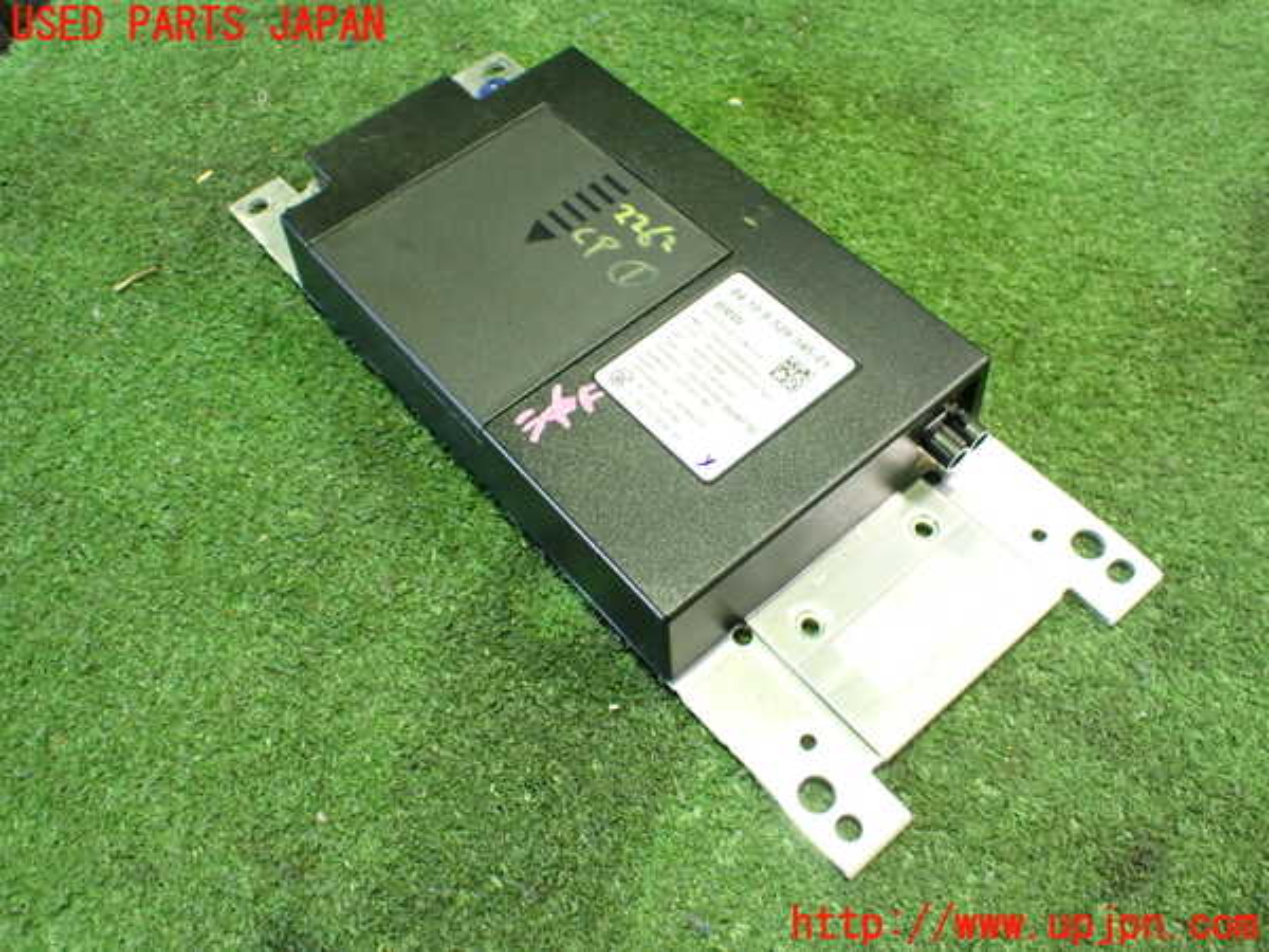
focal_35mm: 30
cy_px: 476
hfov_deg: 60.0
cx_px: 634
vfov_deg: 46.8
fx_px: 1100
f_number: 2.3
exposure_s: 1/30
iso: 1000
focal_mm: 5.4
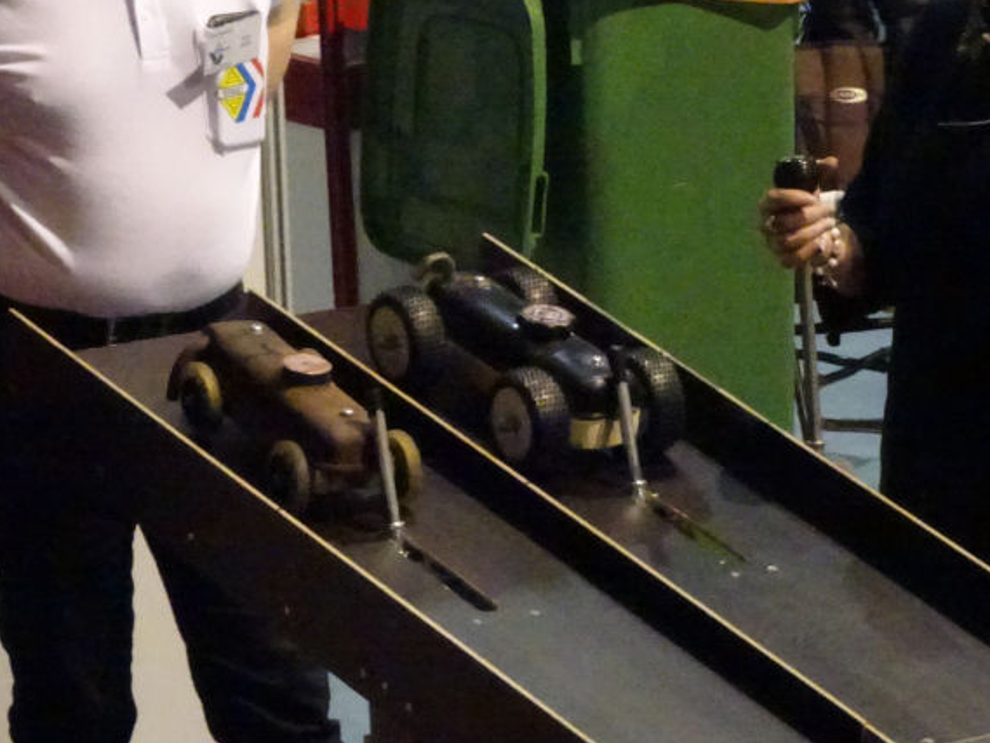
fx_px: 8811
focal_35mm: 308
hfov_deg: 6.4
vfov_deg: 4.8
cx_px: 465
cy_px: 10
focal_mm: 24.99
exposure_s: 1/80
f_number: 5.6
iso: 3200
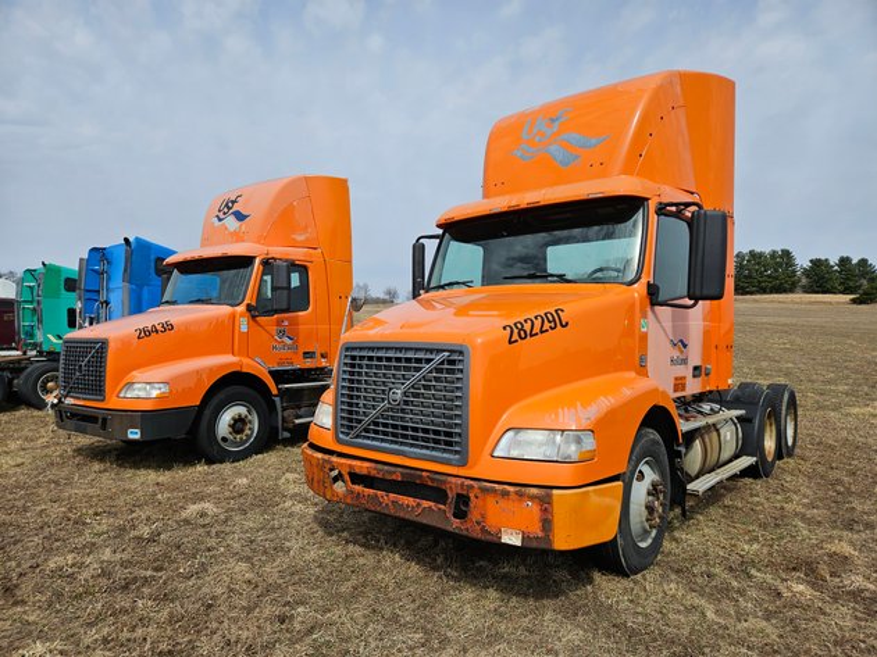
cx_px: 438
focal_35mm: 23
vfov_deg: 58.9
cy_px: 328
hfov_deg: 73.9
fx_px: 583
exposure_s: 1/3409
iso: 25
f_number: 1.8
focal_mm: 5.4
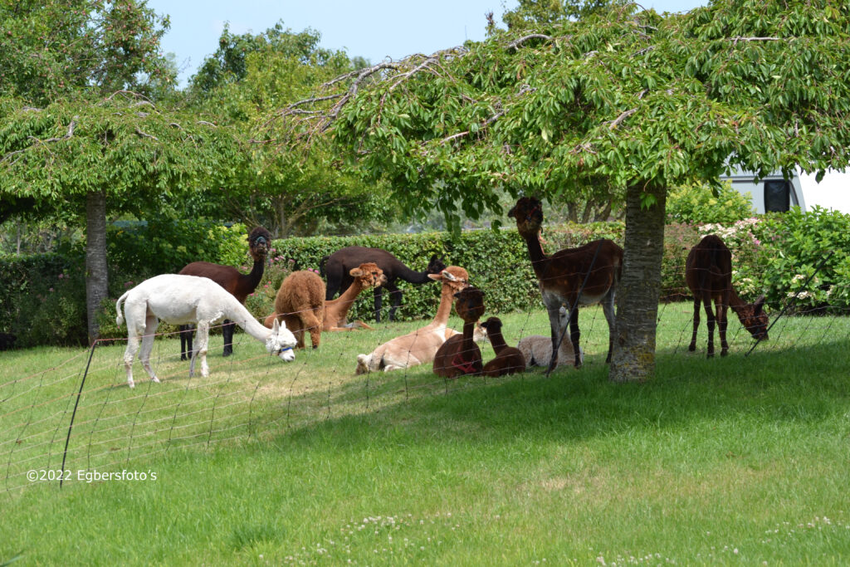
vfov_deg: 9.2
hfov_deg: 13.7
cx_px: 425
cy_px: 284
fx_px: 3542
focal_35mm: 150
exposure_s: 1/200
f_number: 7.1
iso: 100
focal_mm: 100
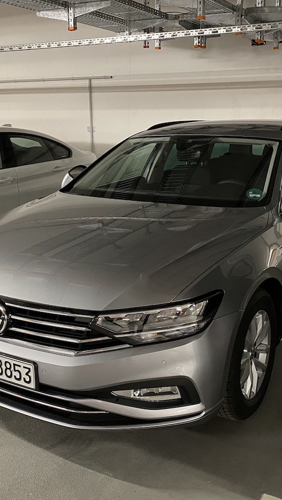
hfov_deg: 31.2
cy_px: 251
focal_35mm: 38
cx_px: 161
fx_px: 505
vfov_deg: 52.8
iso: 500
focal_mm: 4.25
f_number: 1.8
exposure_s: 1/25
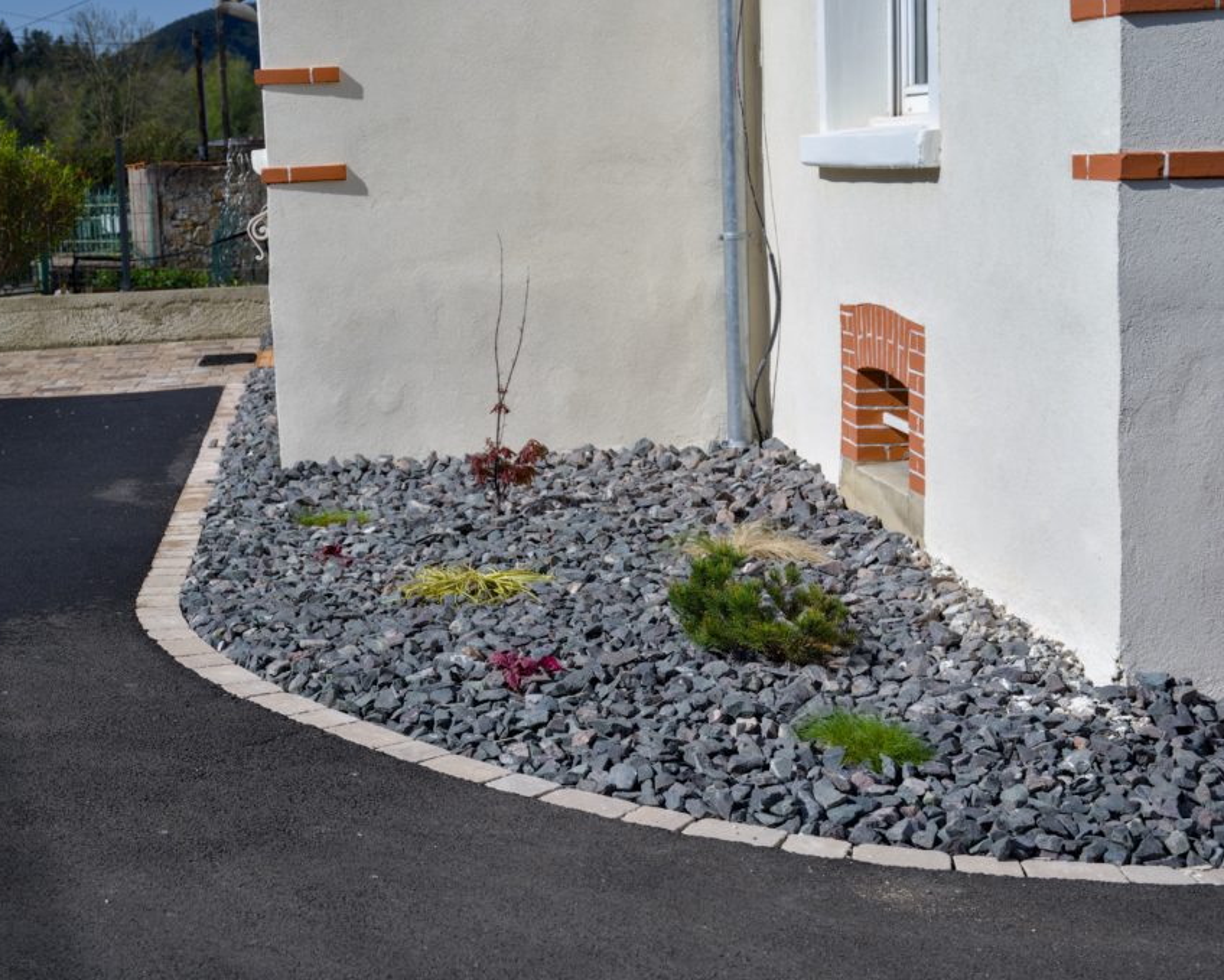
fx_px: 2174
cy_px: 490
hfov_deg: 31.4
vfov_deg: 25.4
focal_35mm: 60
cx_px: 508
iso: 125
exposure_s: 1/400
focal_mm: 53
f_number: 6.3
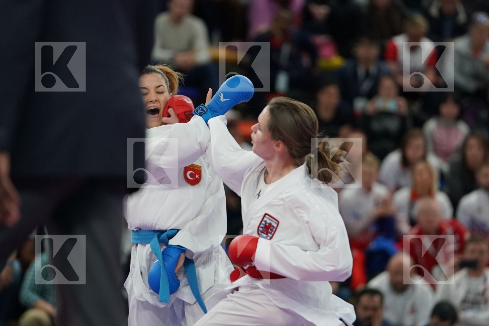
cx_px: 244
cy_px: 163
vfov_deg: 4.6
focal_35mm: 297
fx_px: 4034
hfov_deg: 6.9
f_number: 2.8
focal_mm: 198
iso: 2000
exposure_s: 1/1000
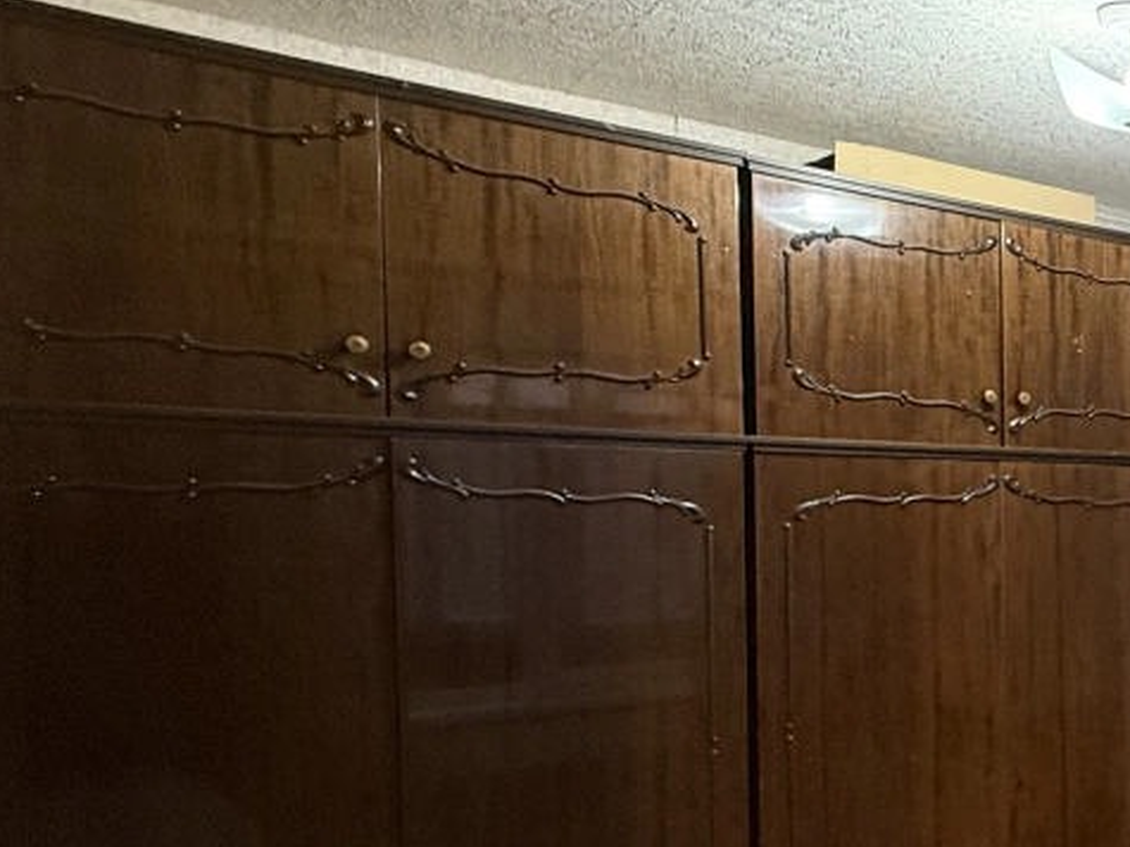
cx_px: 1425
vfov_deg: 38.1
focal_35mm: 37
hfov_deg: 36.0
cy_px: 577
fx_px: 1208
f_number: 2.2
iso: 400
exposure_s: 1/50
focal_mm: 2.22
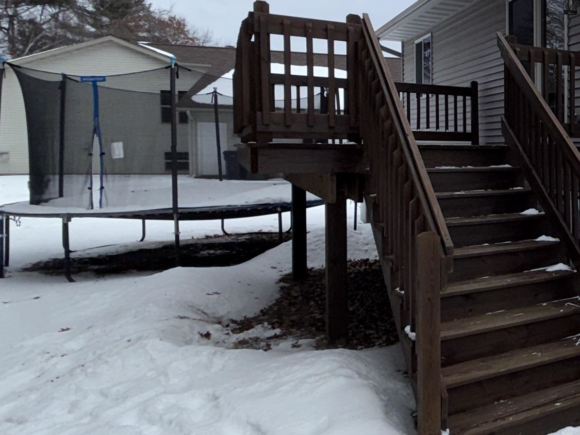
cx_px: 700
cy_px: 172
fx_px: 603
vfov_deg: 39.5
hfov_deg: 38.0
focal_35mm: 36
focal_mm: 2.22
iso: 16
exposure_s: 1/607
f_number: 2.2
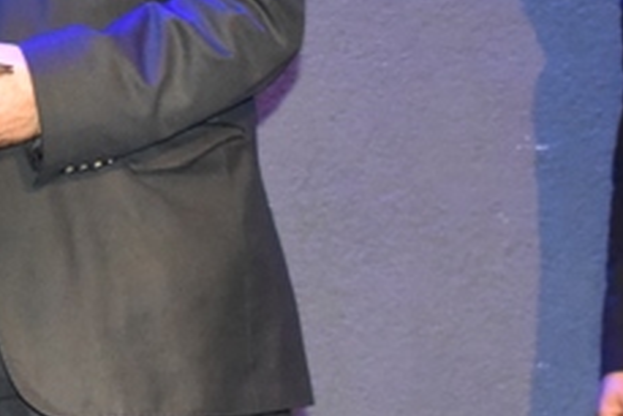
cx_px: -318
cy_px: -254
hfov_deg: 10.1
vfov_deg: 6.9
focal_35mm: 197
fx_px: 3411
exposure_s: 1/60
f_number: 7.1
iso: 3200
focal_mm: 44
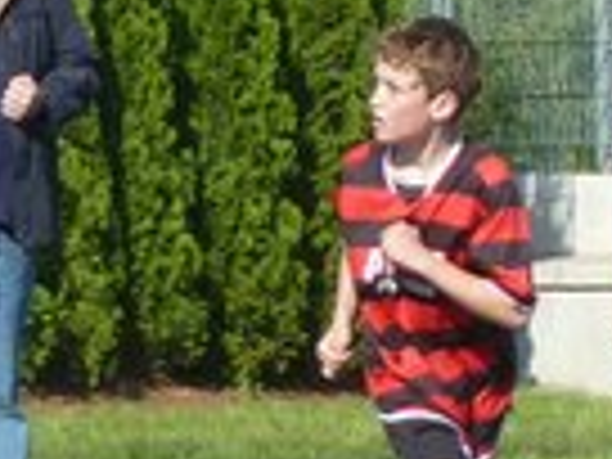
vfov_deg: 1.2
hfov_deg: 1.6
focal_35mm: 1243
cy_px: -115
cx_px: -486
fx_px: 21976
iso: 160
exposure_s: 1/640
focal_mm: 39.7
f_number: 4.7
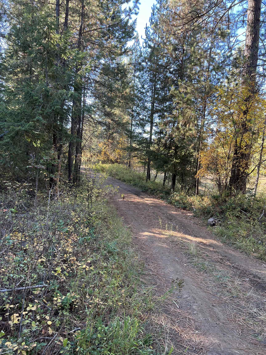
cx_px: 133
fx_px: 266
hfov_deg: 53.1
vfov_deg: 67.3
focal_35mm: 26
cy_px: 178
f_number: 1.5
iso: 64
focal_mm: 5.7
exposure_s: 1/141
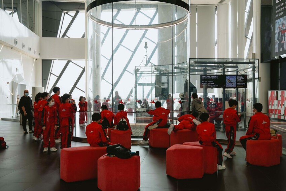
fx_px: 270
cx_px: 143
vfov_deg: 38.9
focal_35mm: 34
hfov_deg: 55.8
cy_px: 96
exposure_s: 1/125
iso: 100
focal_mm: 34
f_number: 4
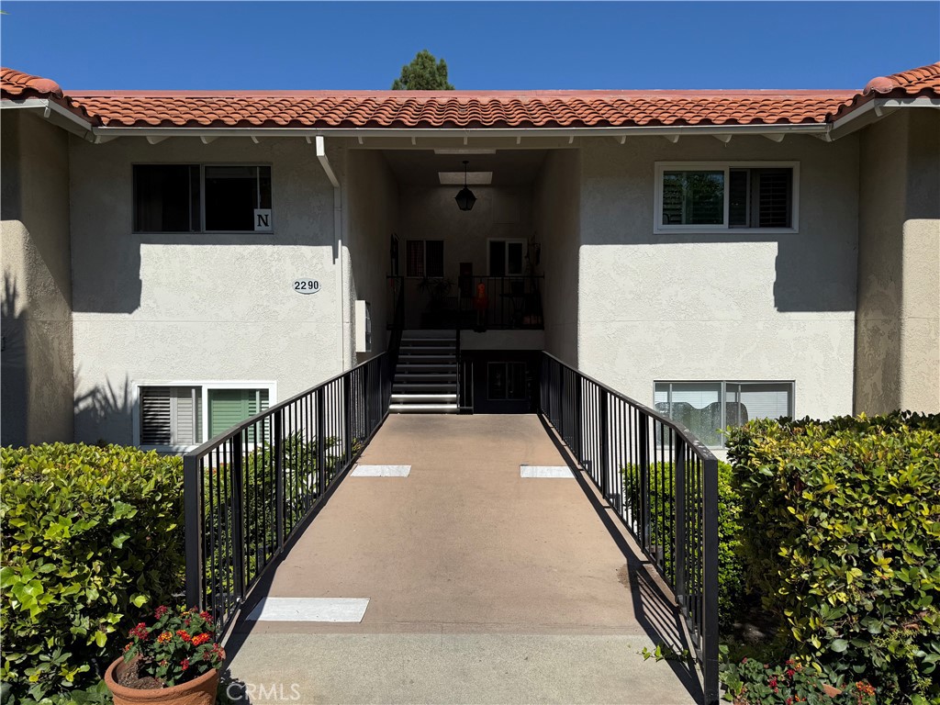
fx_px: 652
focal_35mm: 24
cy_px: 352
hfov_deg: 71.6
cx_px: 470
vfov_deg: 56.8
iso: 80
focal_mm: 6.76
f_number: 1.78
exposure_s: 1/8130
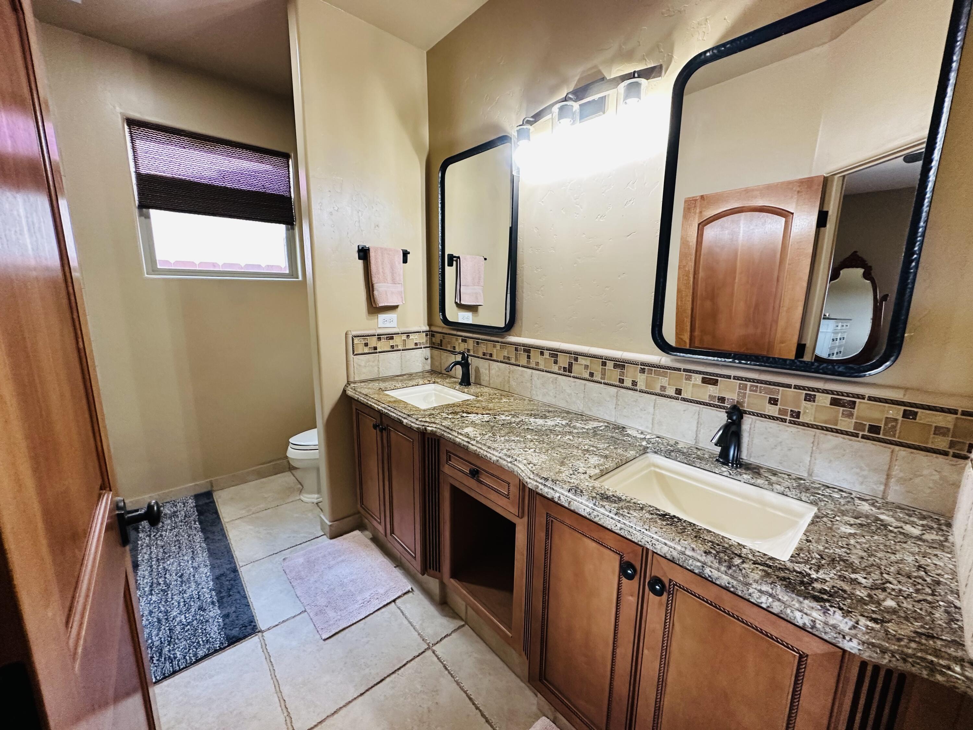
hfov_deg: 102.1
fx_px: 394
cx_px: 486
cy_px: 365
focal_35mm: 14
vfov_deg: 85.7
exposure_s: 1/60
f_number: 2.2
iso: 250
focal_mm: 2.22
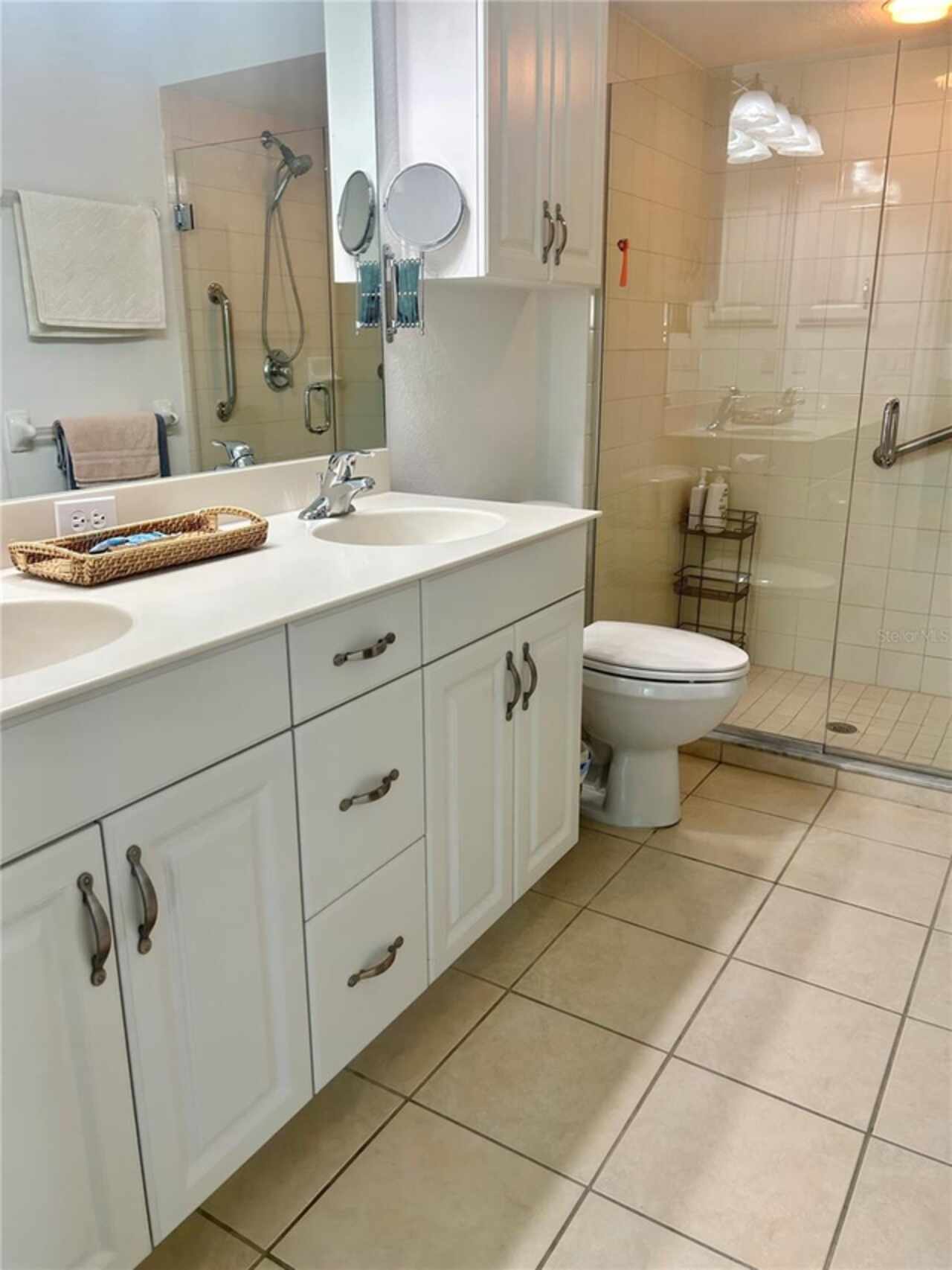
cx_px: 476
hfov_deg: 53.1
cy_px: 635
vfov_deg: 67.3
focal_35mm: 26
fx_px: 953
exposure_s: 1/120
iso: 80
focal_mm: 5.7
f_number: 1.5
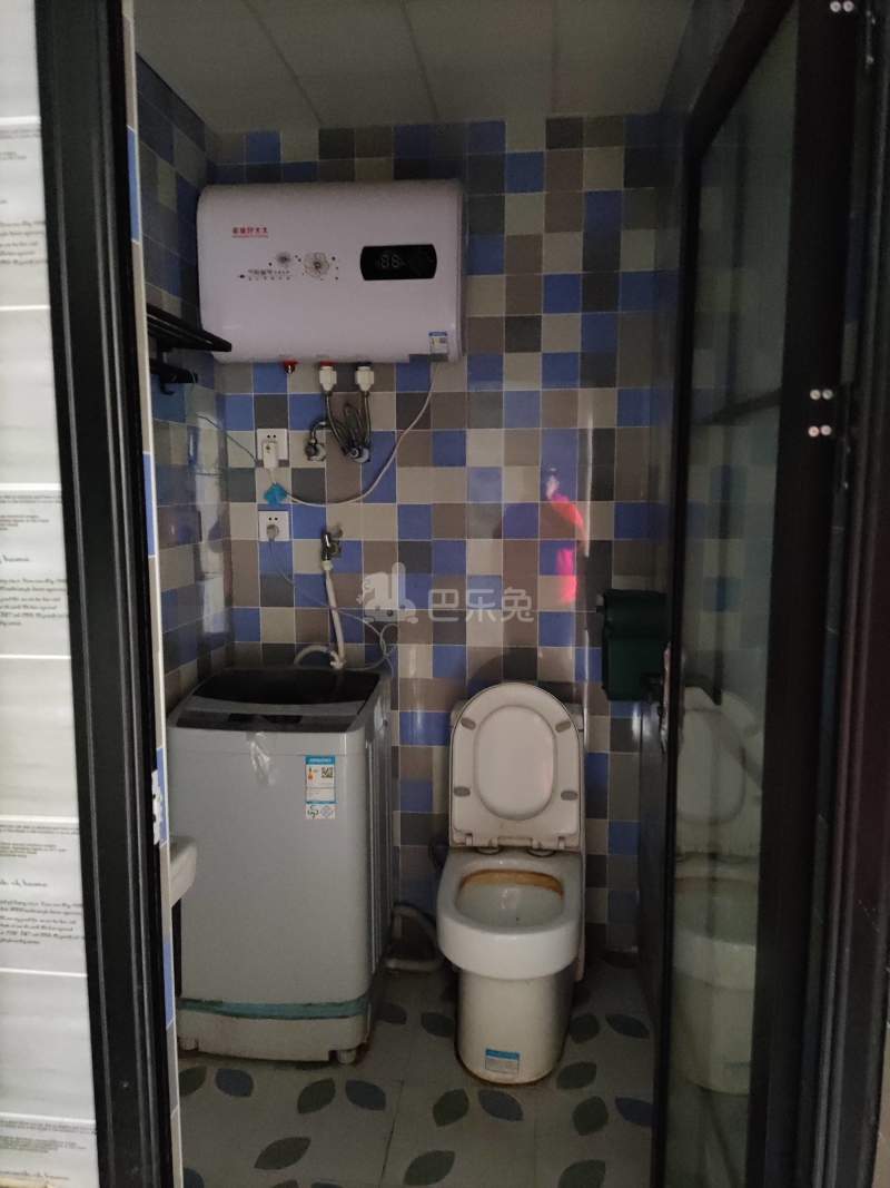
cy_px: 594
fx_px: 891
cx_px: 445
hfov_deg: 53.1
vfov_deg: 67.3
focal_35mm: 26
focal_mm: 4.71
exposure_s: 1/14
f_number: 1.79
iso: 2806
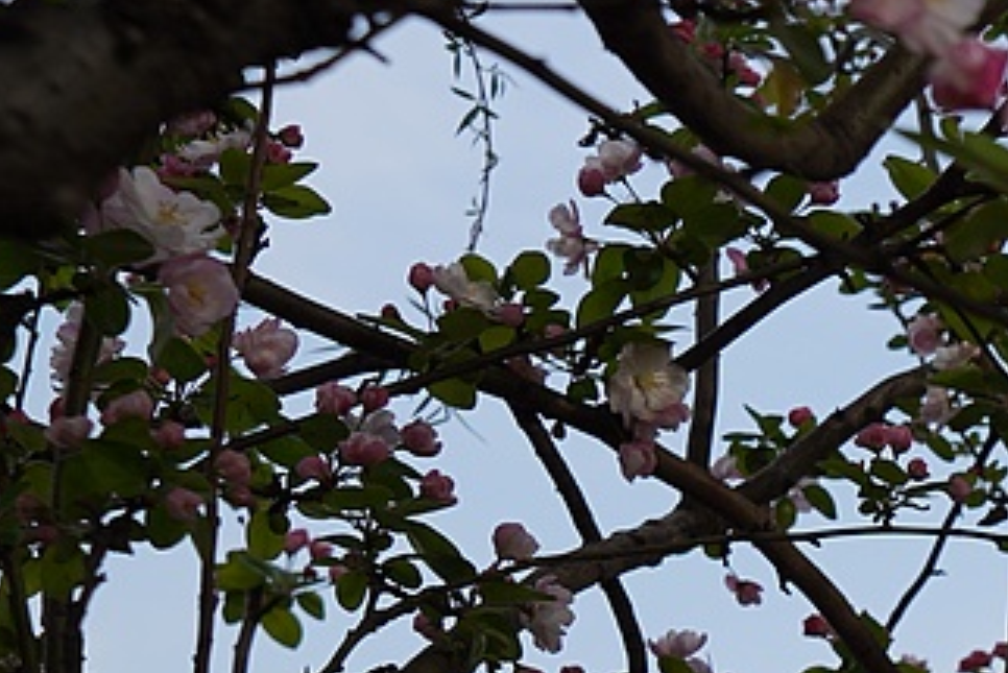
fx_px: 4118
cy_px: 1122
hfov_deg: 12.4
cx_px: 1985
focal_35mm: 147
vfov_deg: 9.0
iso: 100
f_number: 8
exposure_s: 1/640
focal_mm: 37
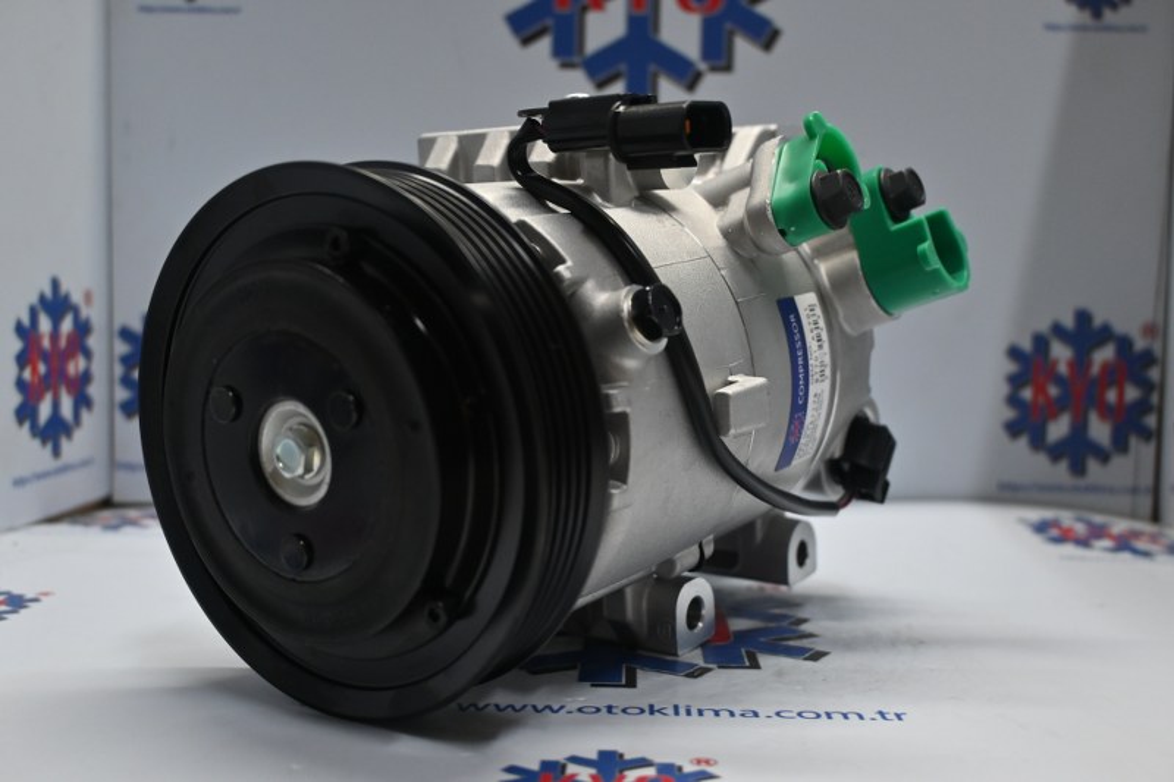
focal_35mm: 38
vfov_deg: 35.5
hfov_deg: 51.3
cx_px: 587
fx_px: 1223
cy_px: 391
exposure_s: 1/125
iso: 900
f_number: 4.2
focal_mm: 25
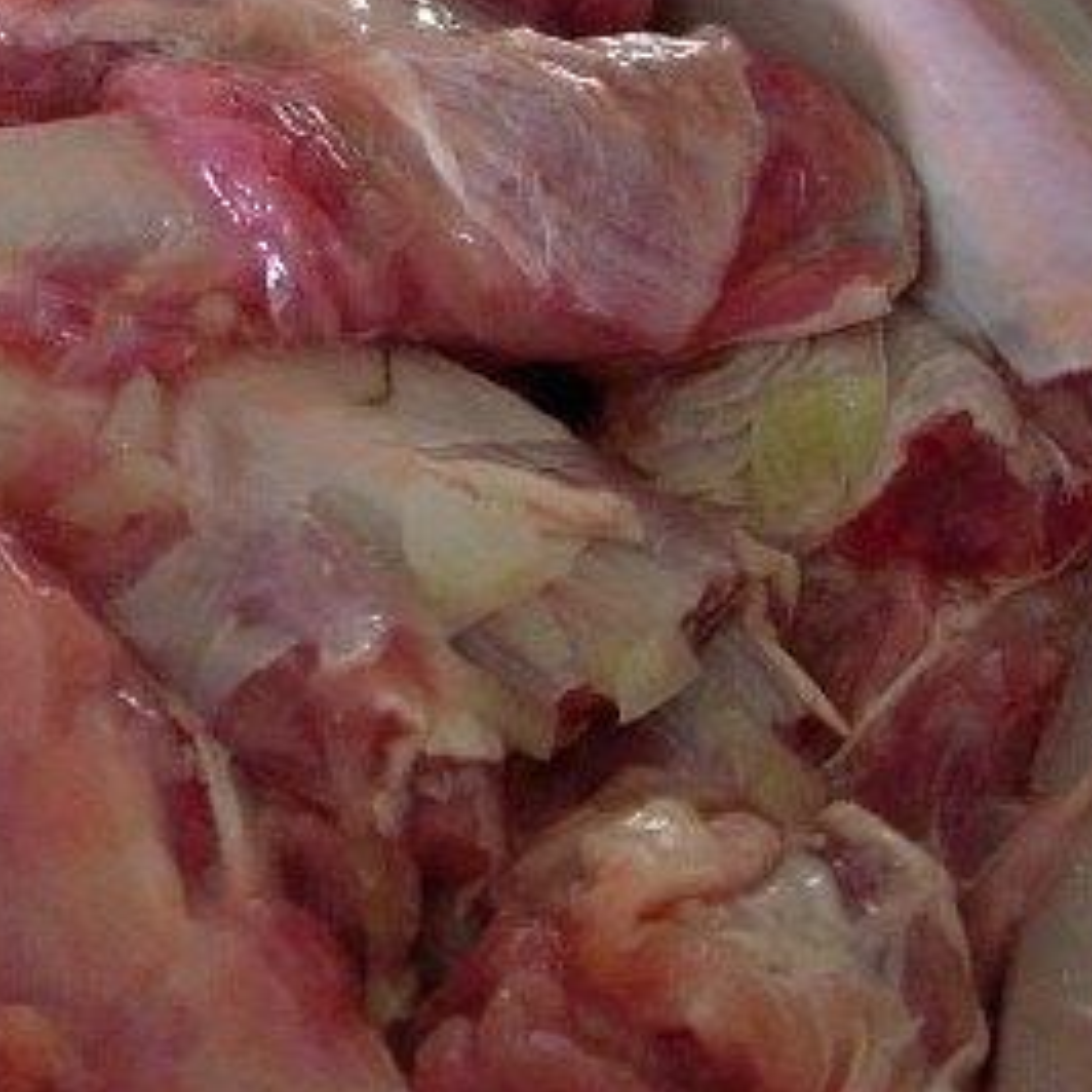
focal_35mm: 101
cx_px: 238
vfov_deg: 17.1
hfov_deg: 17.1
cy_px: 230
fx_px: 3605
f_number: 2.8
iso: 200
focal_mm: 7.8
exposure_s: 1/23.2
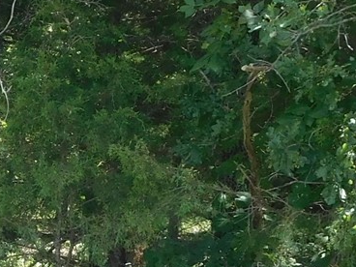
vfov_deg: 12.3
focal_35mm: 120
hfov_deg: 15.7
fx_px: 1234
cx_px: -98
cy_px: 170
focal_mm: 4
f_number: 3
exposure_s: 1/250
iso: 125
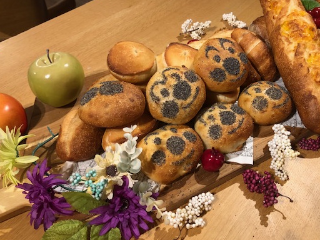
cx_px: 192
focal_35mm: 35
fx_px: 324
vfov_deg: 40.6
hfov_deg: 52.3
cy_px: 106
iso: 40
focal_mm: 3.99
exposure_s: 1/20
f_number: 1.8
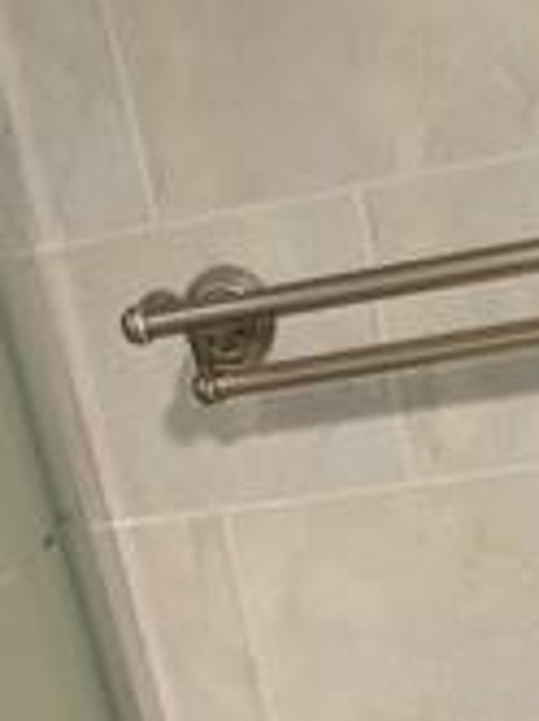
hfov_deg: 15.7
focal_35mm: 94
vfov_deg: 18.5
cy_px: 1090
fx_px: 1957
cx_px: 317
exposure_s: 1/40
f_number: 2
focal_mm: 4.67
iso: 439
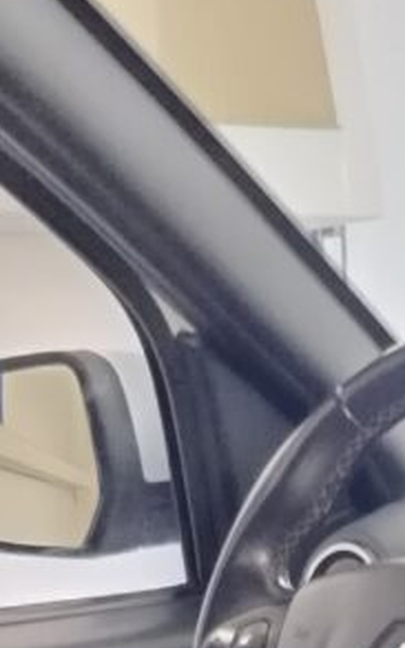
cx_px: 496
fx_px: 1573
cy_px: 1066
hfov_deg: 14.2
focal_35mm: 89
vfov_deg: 19.3
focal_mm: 5.25
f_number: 1.75
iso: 2150
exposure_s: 1/25
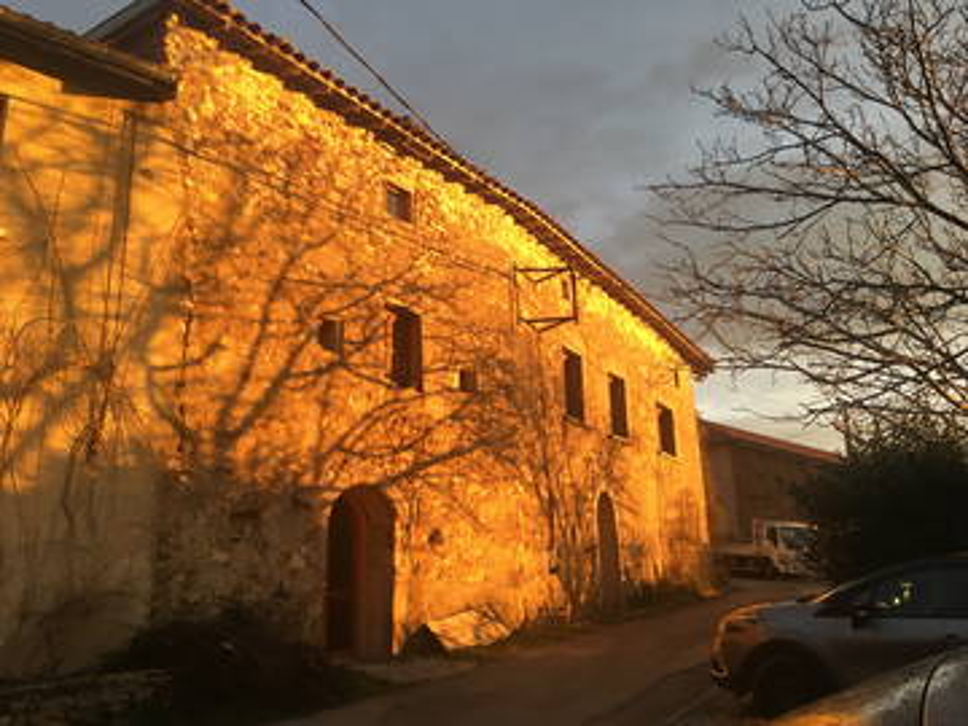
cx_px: 484
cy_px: 363
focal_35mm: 29
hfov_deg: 61.7
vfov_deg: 48.2
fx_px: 811
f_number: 2.2
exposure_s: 1/33
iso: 25
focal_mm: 4.15
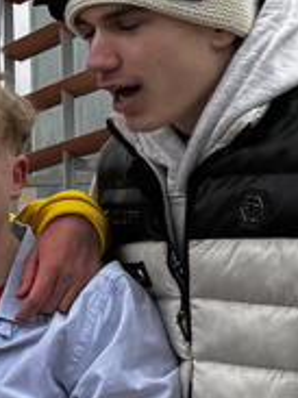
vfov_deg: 11.6
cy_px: 450
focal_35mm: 168
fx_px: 1931
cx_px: -570
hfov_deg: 7.8
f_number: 1.78
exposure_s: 1/419
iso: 80
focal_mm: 6.76
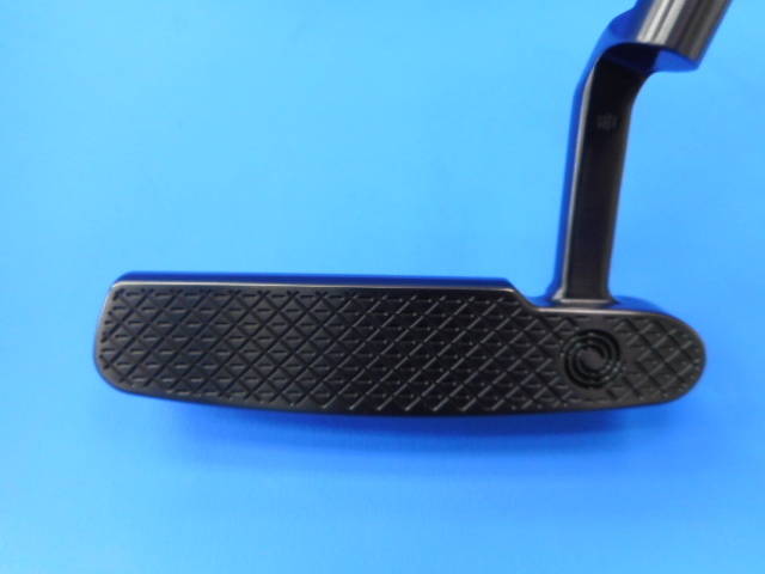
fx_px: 552
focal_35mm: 25
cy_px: 287
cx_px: 382
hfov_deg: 69.4
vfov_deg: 54.9
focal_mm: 4.5
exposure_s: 1/30
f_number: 3.7
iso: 180
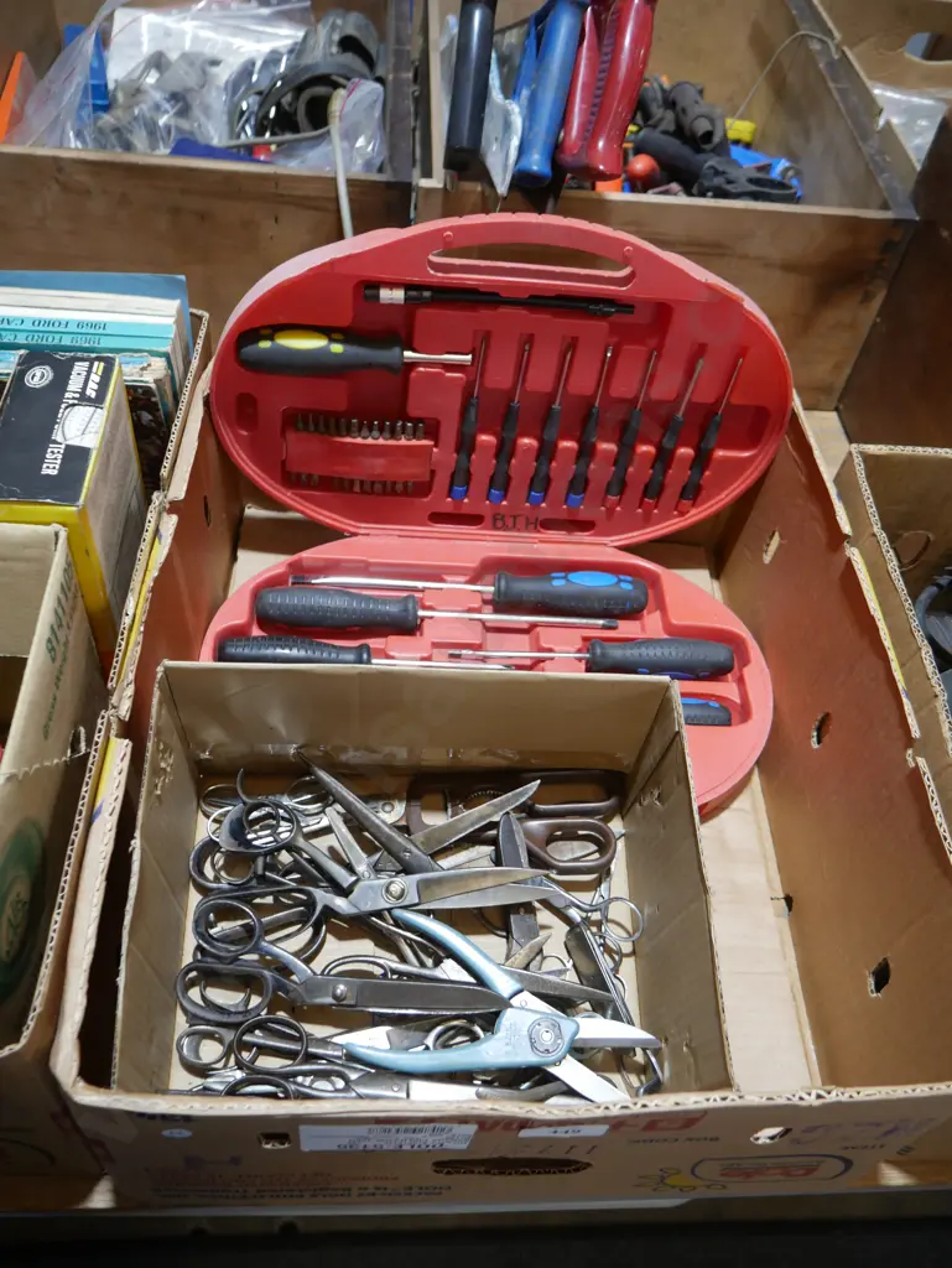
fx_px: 1026
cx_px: 476
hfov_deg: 49.8
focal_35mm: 28
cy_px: 634
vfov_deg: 63.4
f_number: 3.5
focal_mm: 14
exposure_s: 1/60
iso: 320
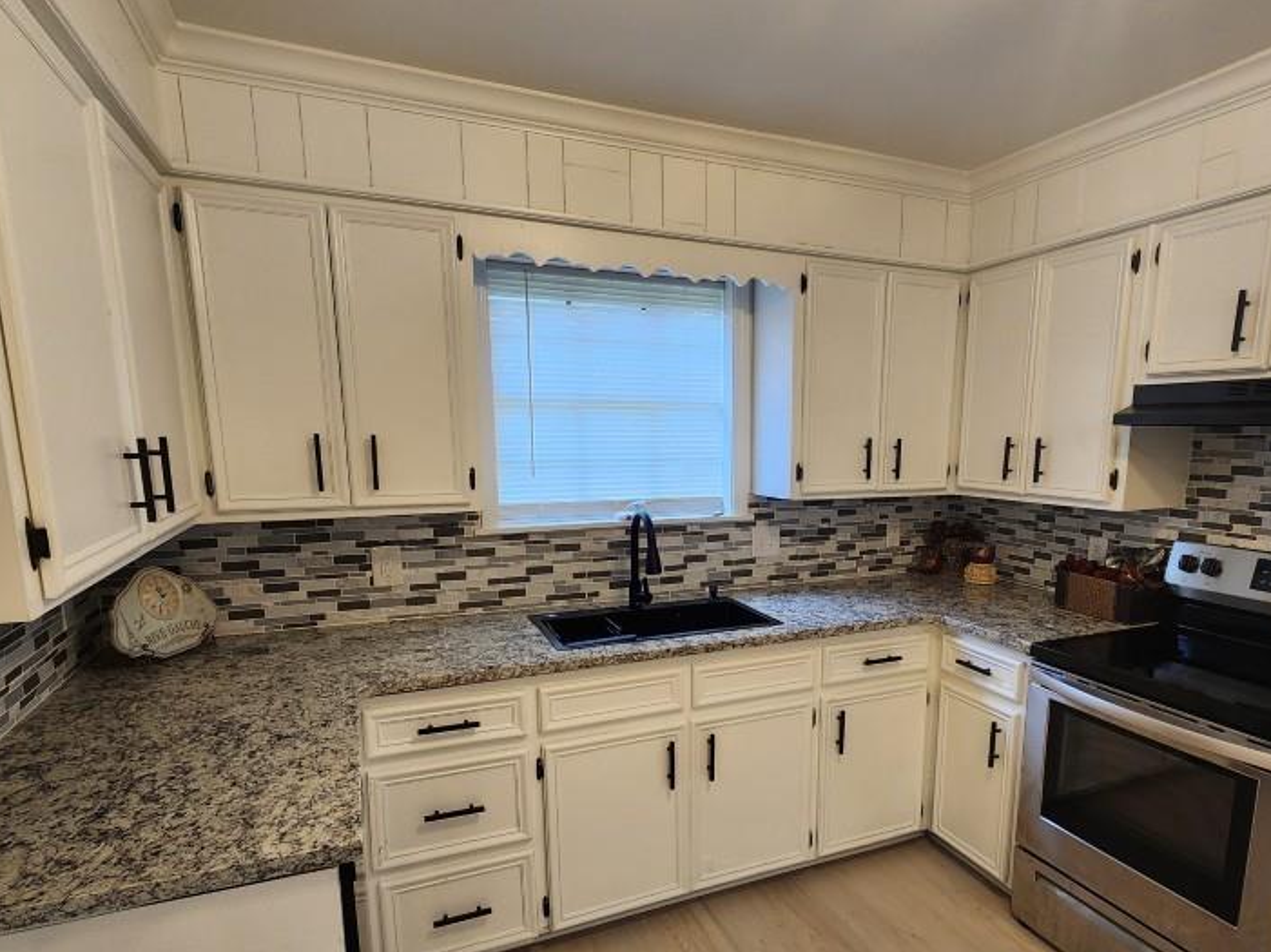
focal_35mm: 19
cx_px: 738
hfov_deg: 84.0
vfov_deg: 67.9
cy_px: 577
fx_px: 697
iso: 125
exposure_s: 1/60
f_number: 2.2
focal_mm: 2.2
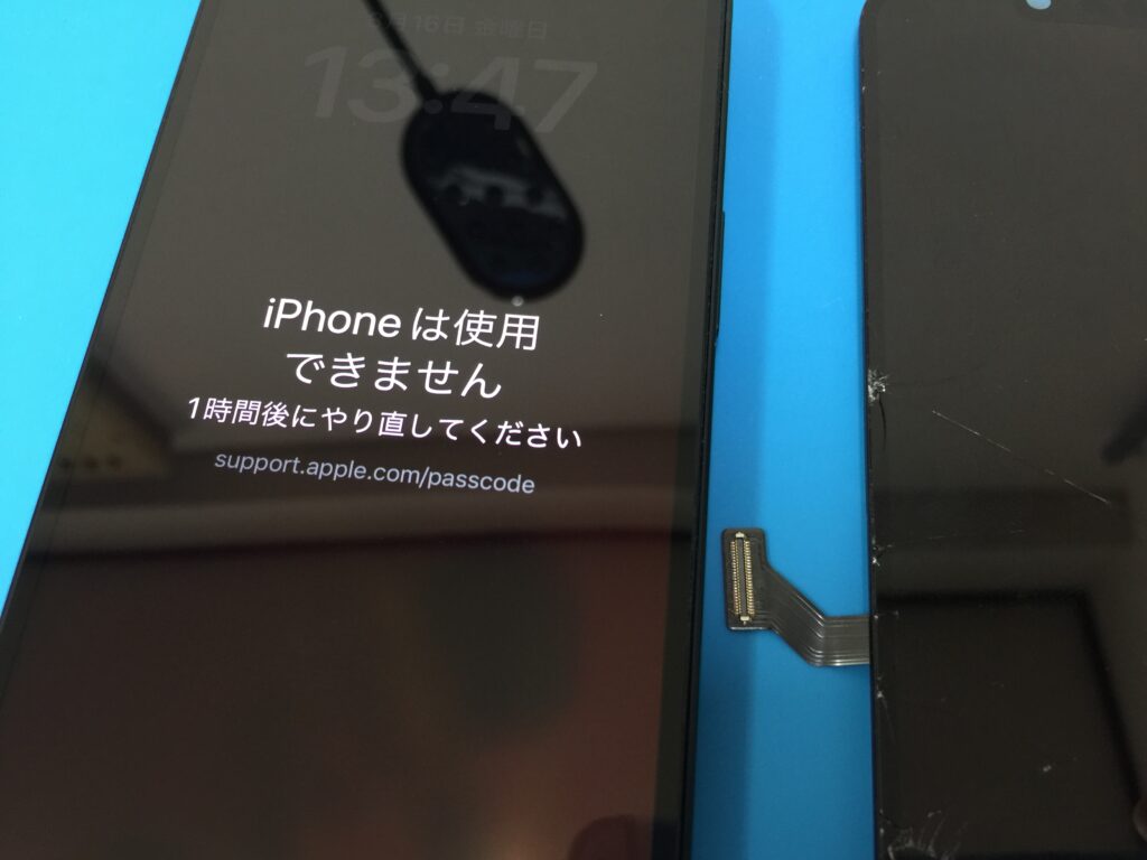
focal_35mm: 29
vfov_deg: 48.2
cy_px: 430
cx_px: 574
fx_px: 961
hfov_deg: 61.7
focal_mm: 4.15
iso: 100
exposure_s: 1/17
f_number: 2.2
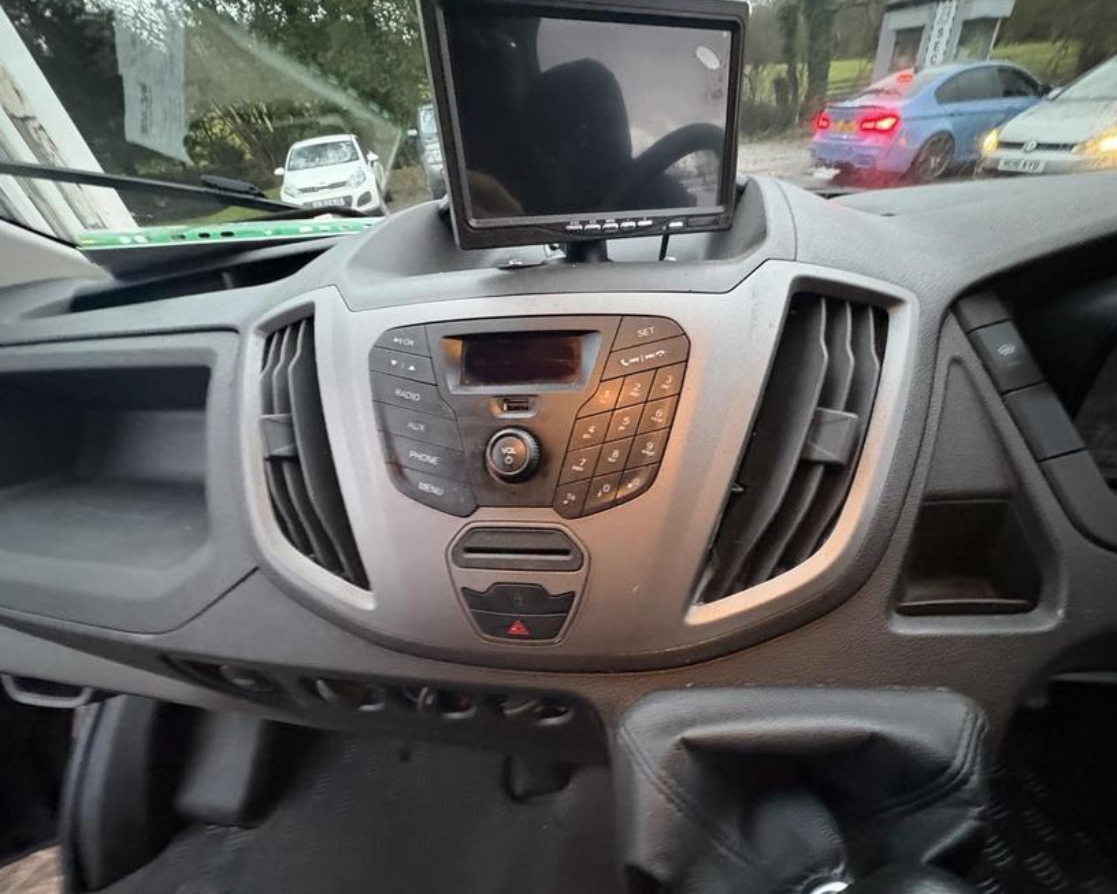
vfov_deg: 84.0
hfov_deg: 96.6
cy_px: 446
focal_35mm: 15
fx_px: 496
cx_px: 604
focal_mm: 2.22
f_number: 2.2
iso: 1250
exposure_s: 1/30
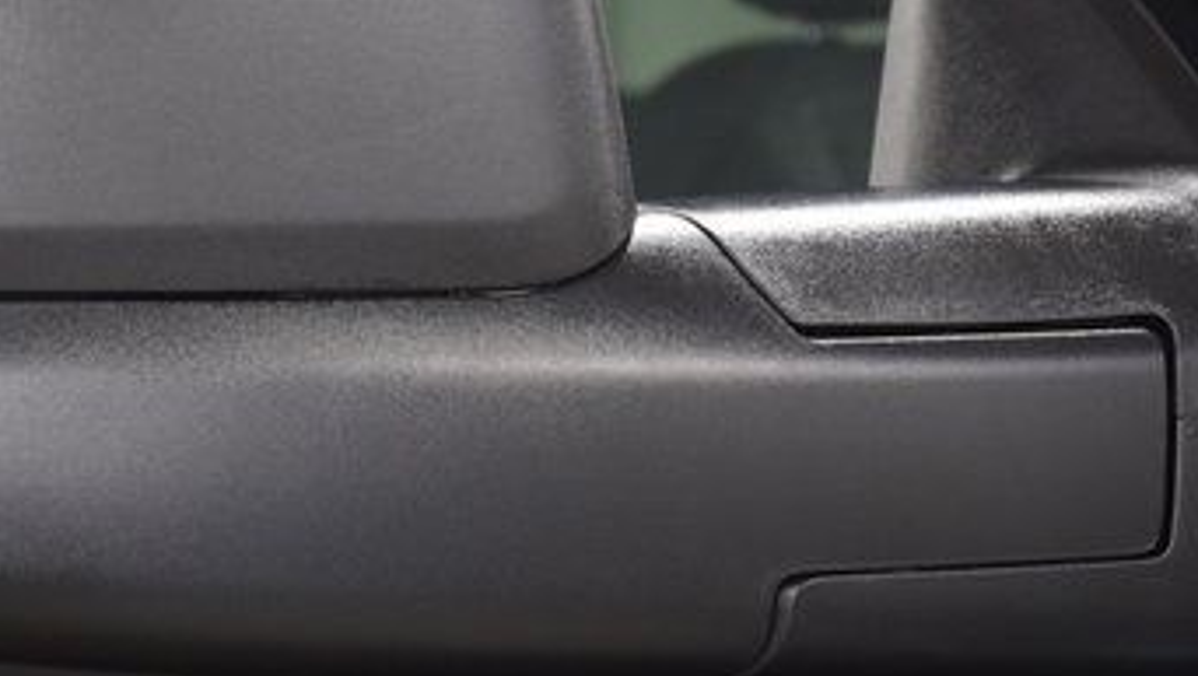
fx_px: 4483
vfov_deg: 8.6
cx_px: 417
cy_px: 212
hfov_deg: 15.2
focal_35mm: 141
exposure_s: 1/50
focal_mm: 48
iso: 1600
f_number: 4.5
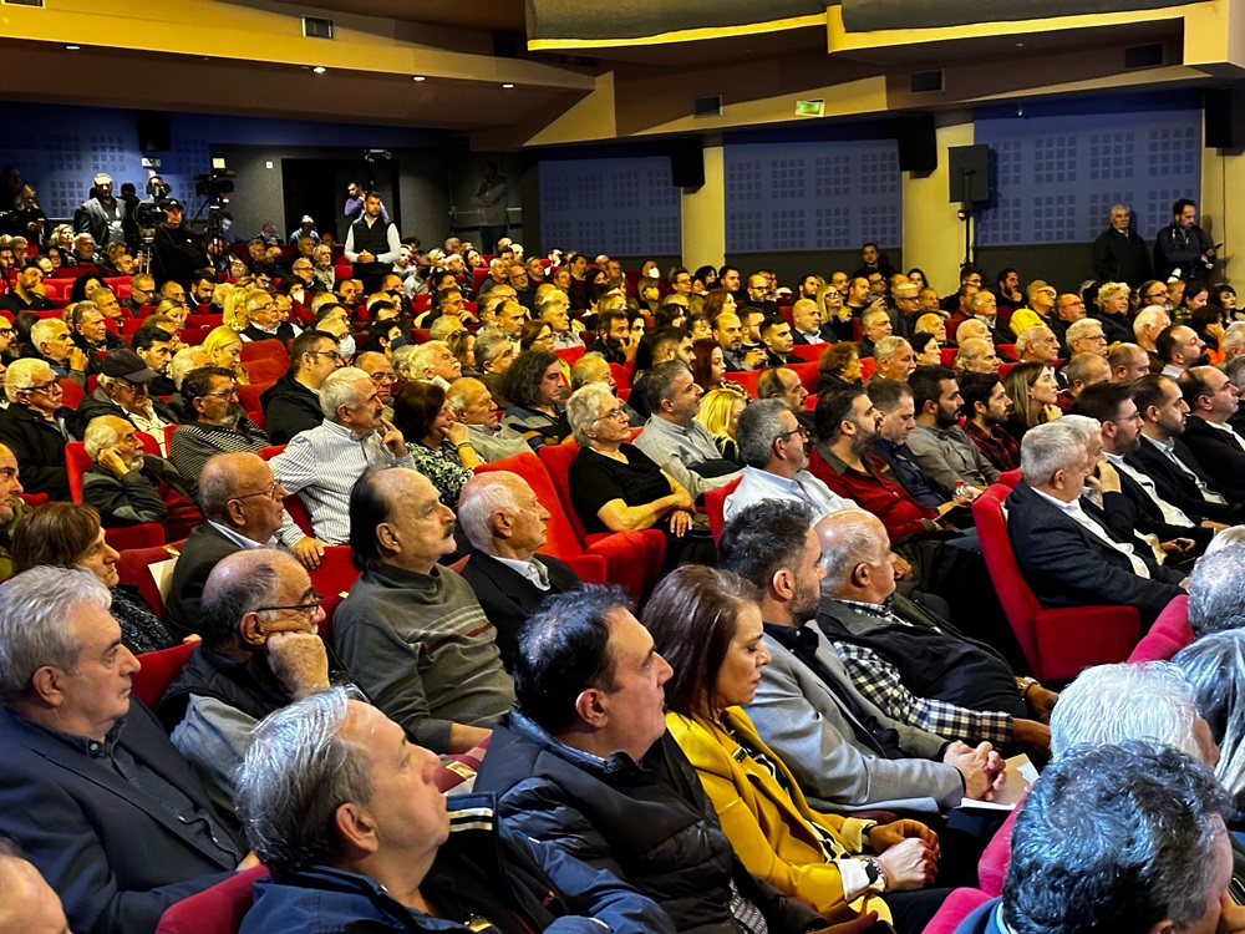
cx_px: 622
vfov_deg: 30.3
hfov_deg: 39.7
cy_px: 467
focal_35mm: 48
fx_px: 1726
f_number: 1.78
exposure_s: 1/21
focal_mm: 6.86
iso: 640
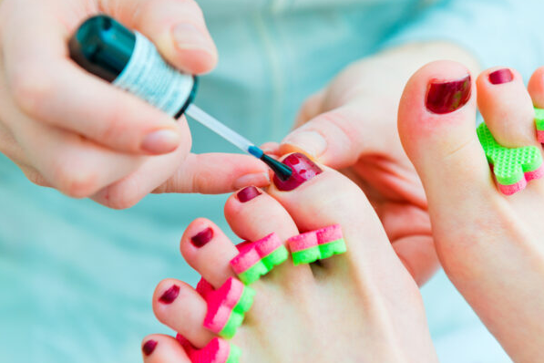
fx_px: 1299
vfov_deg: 15.9
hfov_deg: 23.6
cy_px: 175
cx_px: 289
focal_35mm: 86
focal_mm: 62
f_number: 4
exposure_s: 1/160
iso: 80
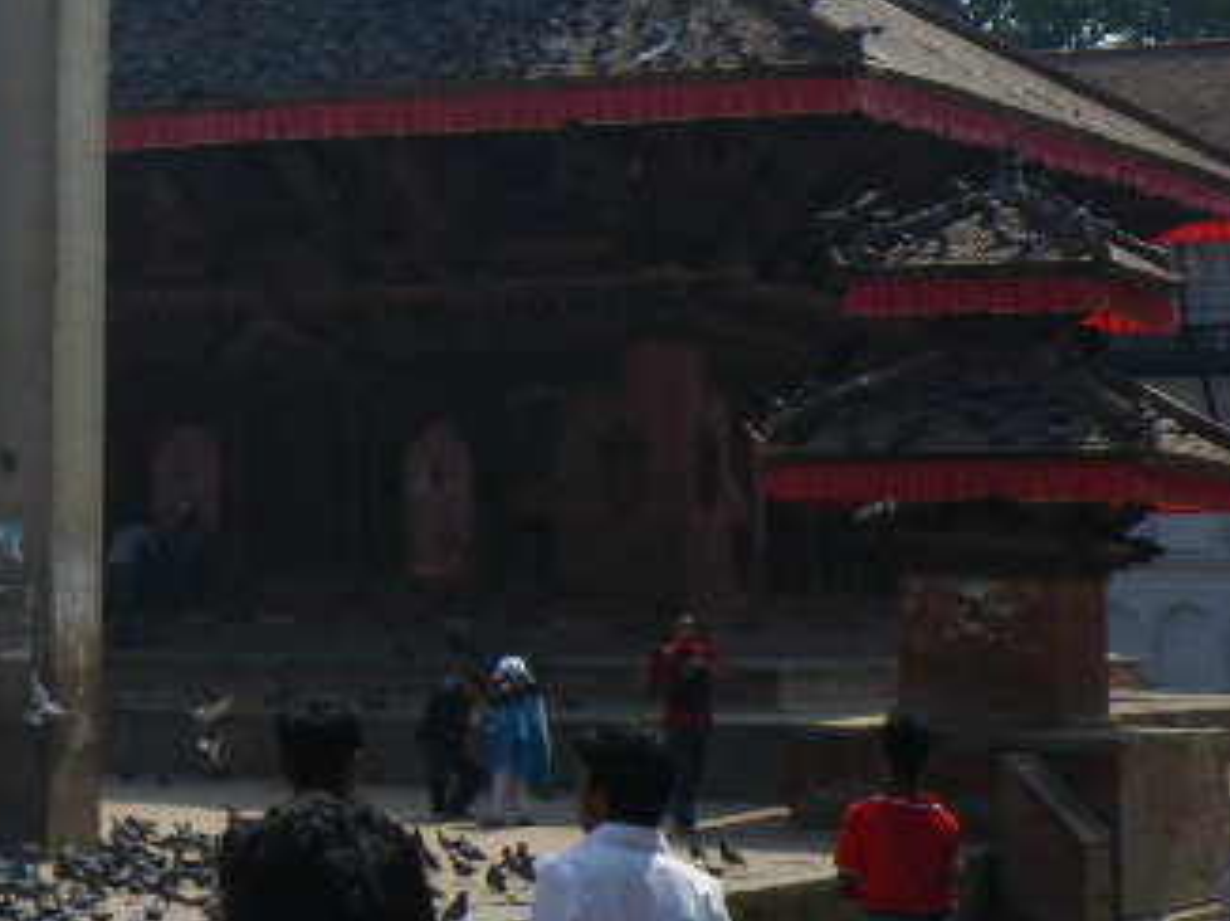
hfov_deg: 17.4
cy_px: 170
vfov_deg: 13.4
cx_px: -58
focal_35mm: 110
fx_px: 3906
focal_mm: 7.5
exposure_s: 1/320
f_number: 5
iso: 50
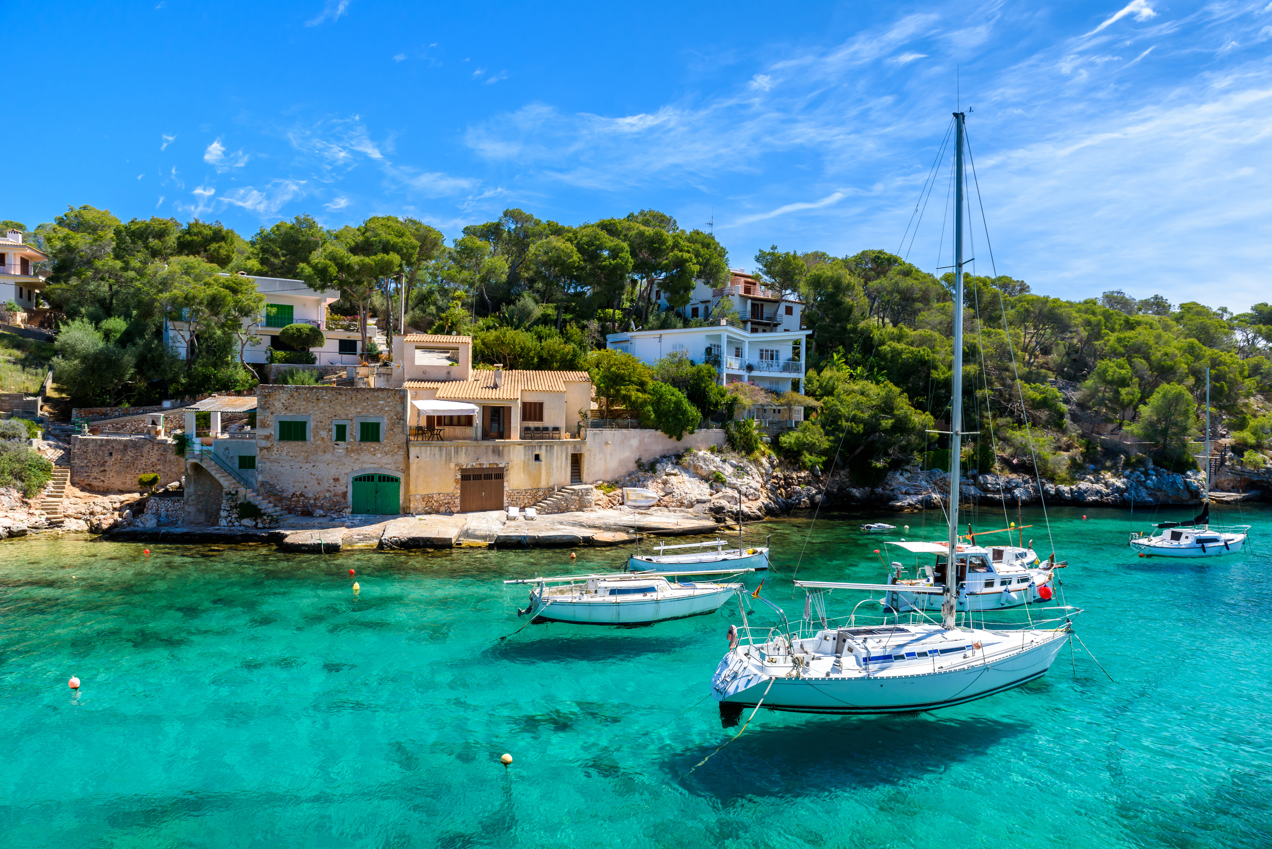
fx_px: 848
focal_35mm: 24
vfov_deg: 53.2
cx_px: 636
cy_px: 424
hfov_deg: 73.7
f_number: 9
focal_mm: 24
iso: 500
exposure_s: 1/200
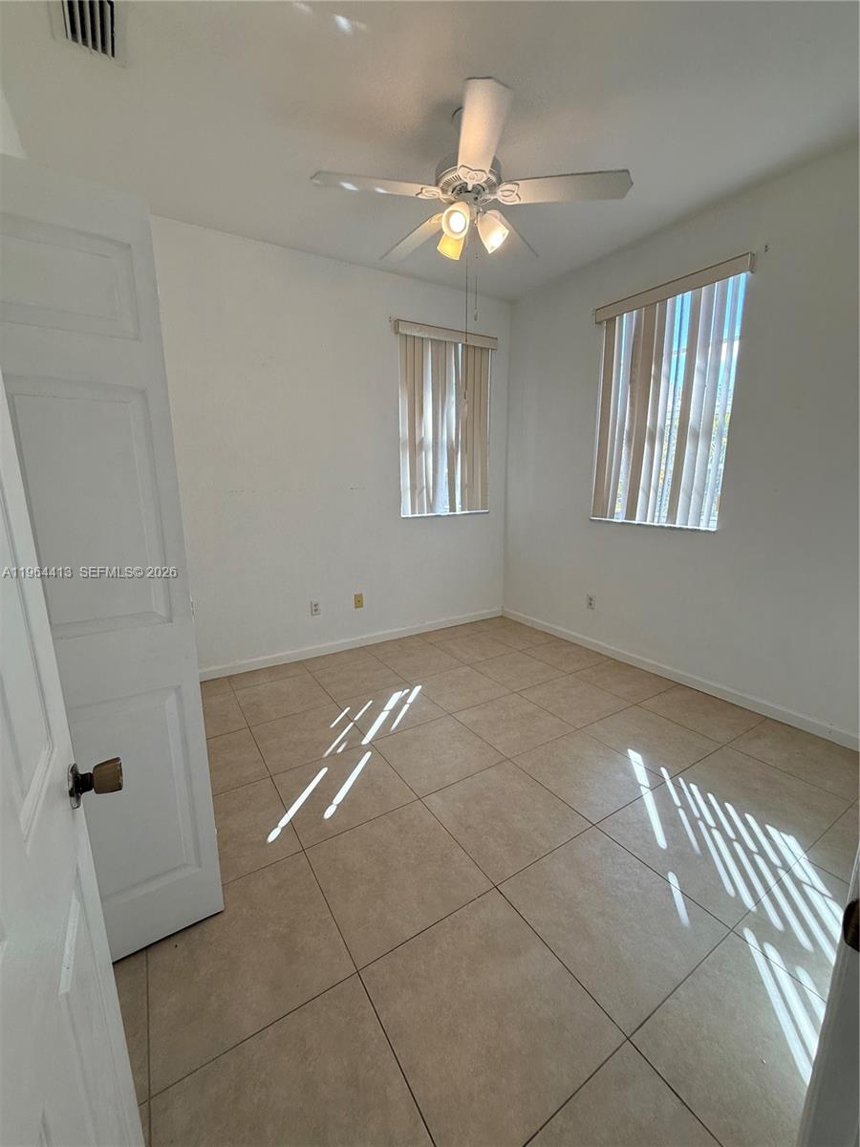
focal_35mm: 14
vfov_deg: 102.1
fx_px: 464
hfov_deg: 85.7
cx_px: 430
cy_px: 574
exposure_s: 1/205
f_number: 2.2
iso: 64
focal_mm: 2.22
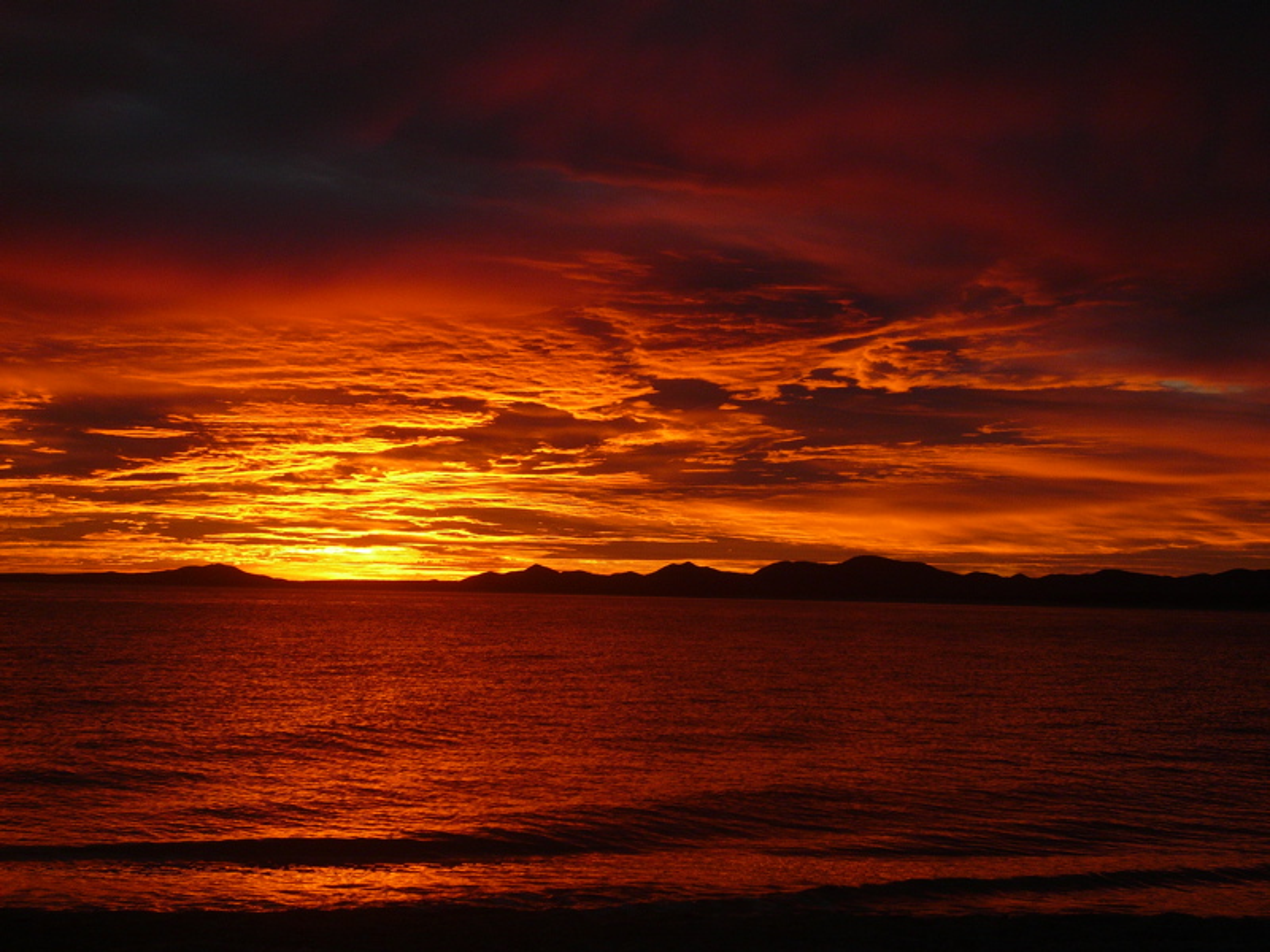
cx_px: 635
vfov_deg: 23.3
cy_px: 476
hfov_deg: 30.7
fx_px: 2311
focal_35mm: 63
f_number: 4.1
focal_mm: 10.3
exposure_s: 1/160
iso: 100
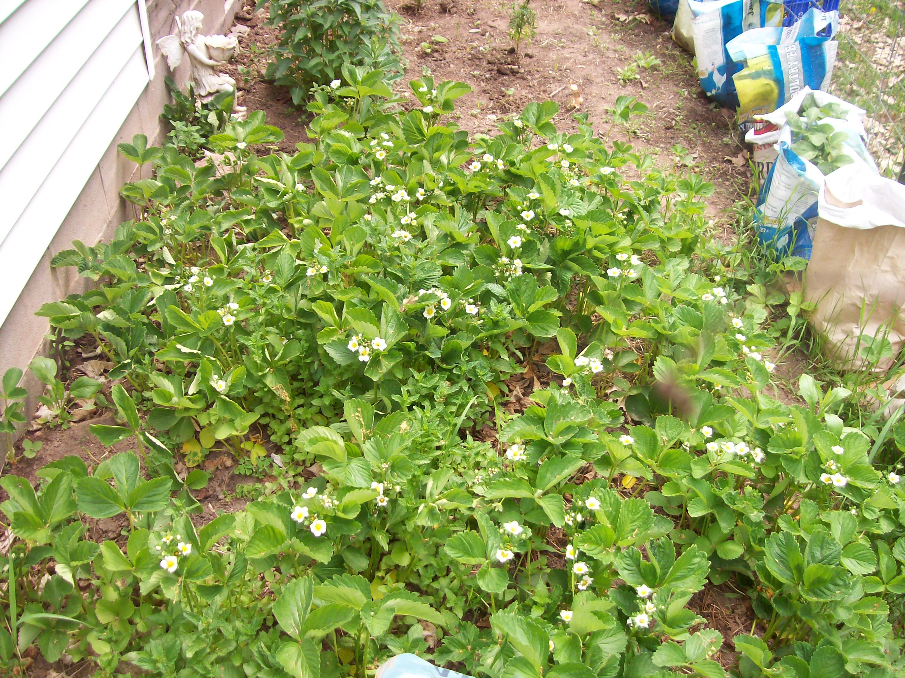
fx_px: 941
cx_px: 452
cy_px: 339
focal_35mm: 36
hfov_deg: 51.4
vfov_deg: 39.6
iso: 80
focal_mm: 6
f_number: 2.7
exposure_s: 1/238
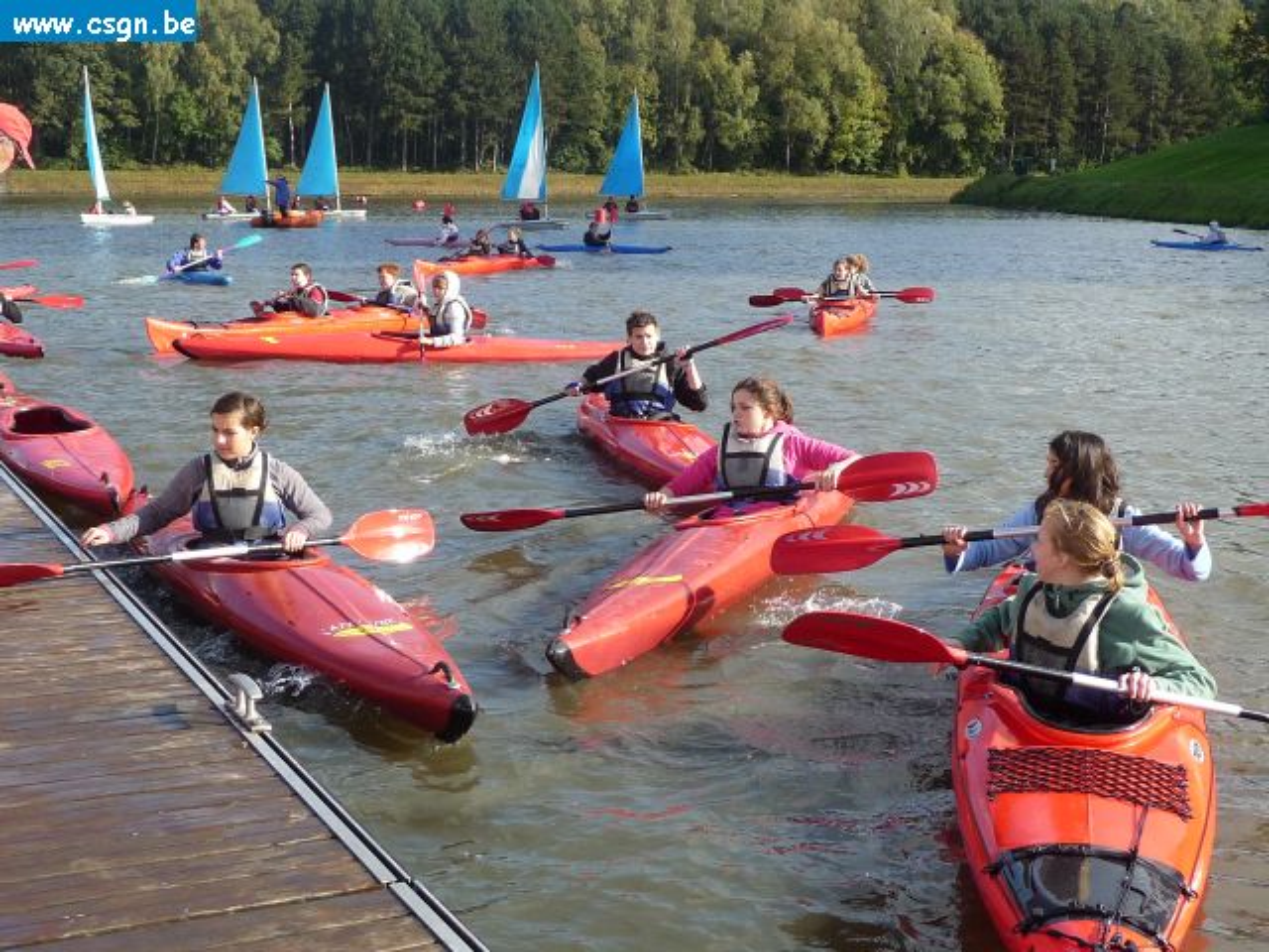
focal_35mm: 49
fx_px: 1796
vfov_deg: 29.7
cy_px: 476
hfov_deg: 38.9
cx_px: 634
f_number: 3.7
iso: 100
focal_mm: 6
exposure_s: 1/400
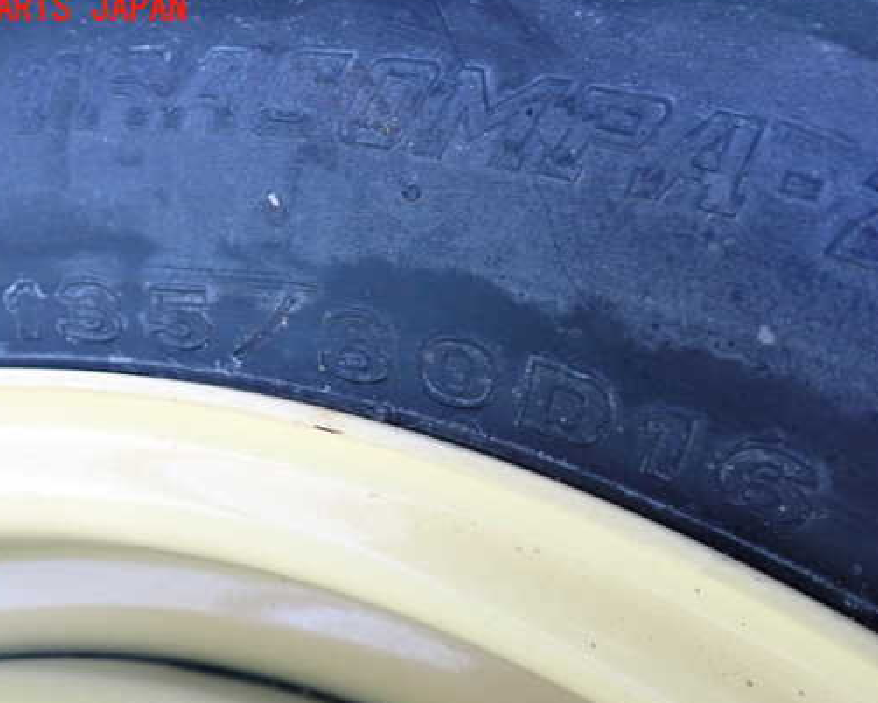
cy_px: 381
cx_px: 394
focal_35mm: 35
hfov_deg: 51.4
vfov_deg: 42.2
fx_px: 910
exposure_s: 1/30
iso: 320
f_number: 2.3
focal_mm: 5.4
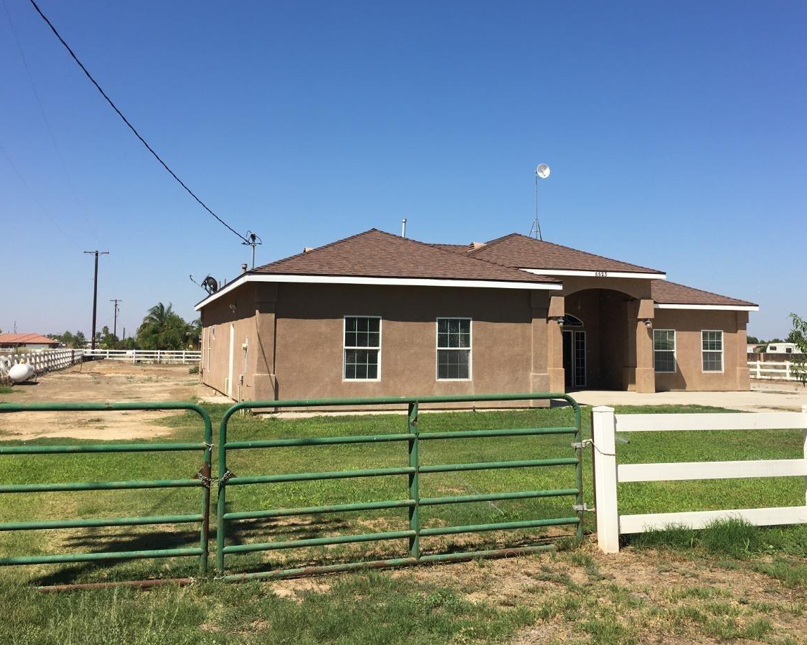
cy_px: 276
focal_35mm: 37
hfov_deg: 49.0
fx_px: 884
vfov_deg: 40.0
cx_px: 441
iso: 25
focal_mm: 4.15
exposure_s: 1/1876
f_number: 2.2
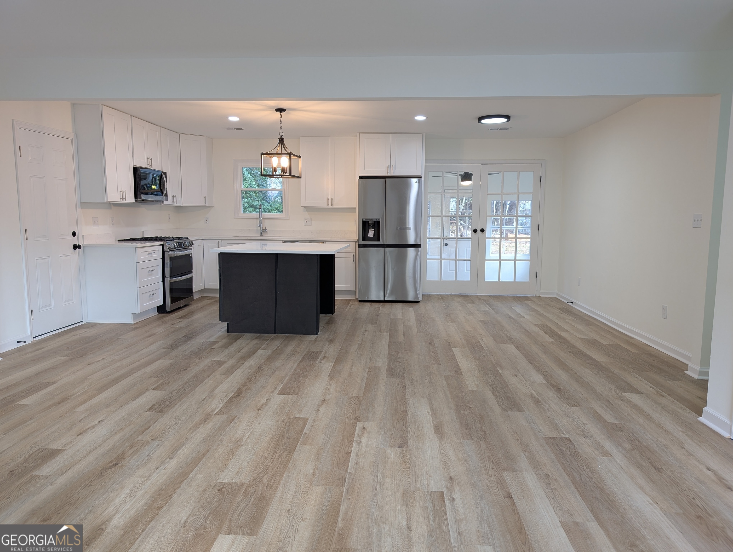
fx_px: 509
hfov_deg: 71.5
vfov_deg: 56.9
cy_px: 276
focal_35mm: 24
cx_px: 366
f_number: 1.68
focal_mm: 6.9
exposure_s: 1/24
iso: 20
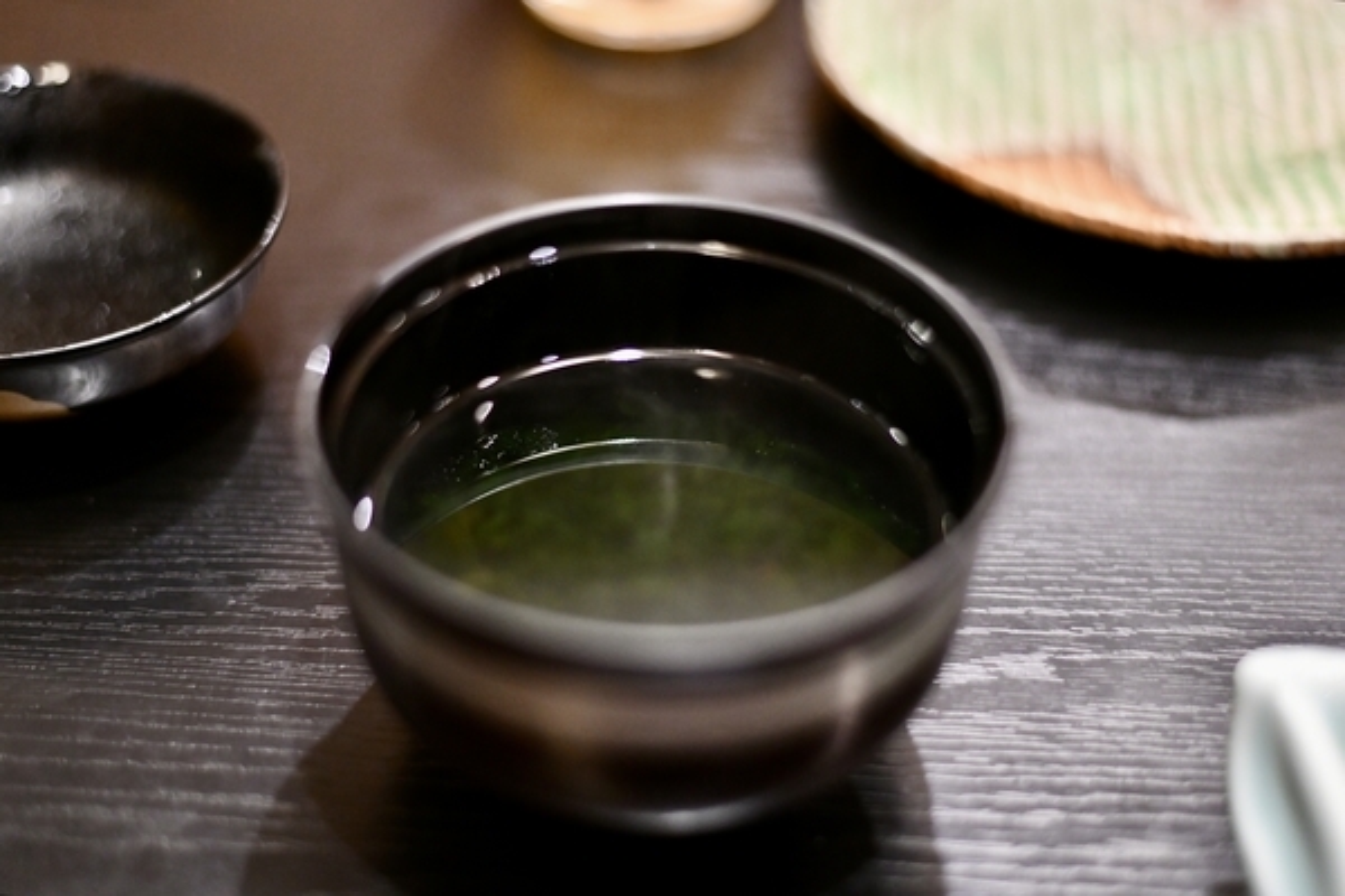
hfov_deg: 39.6
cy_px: 448
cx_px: 672
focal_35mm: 50
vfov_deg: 27.0
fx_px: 1868
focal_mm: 50
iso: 2800
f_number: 1.8
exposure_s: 1/50
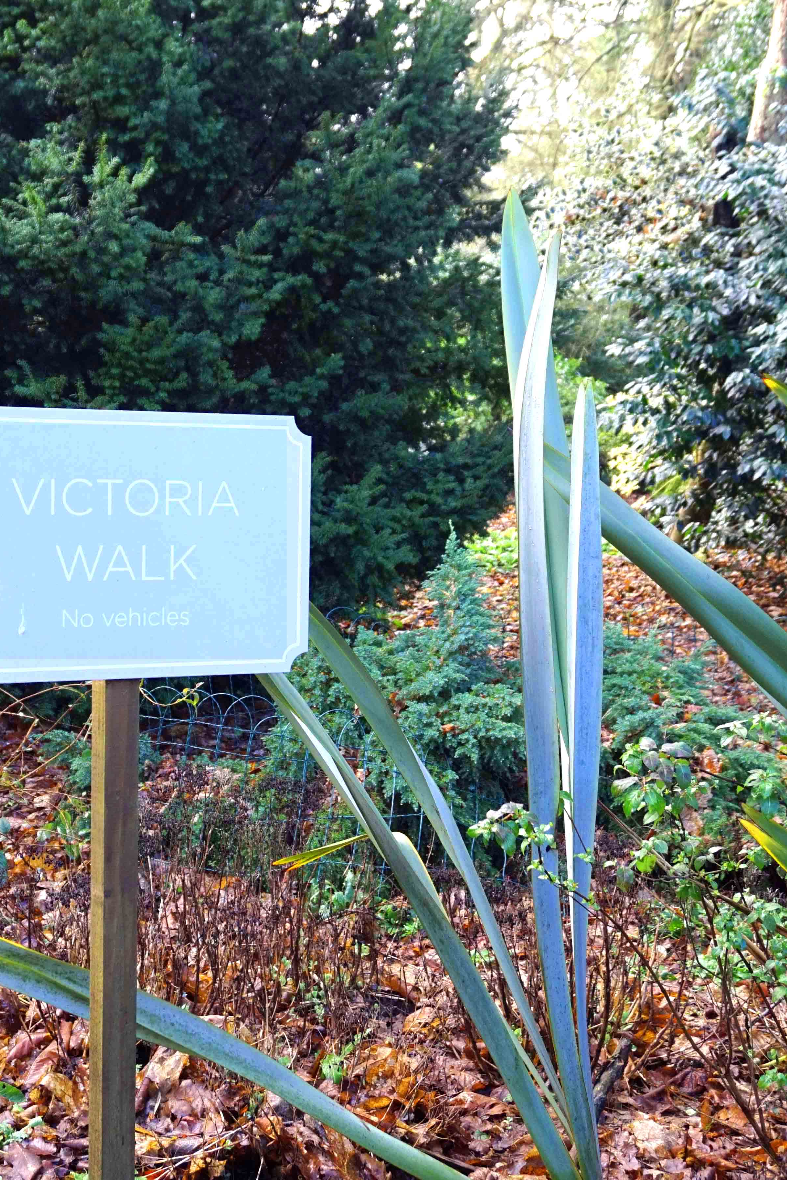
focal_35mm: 50
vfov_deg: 39.6
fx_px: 1639
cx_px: 242
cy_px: 585
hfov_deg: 26.8
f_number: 4
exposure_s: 1/160
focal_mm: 22
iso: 400
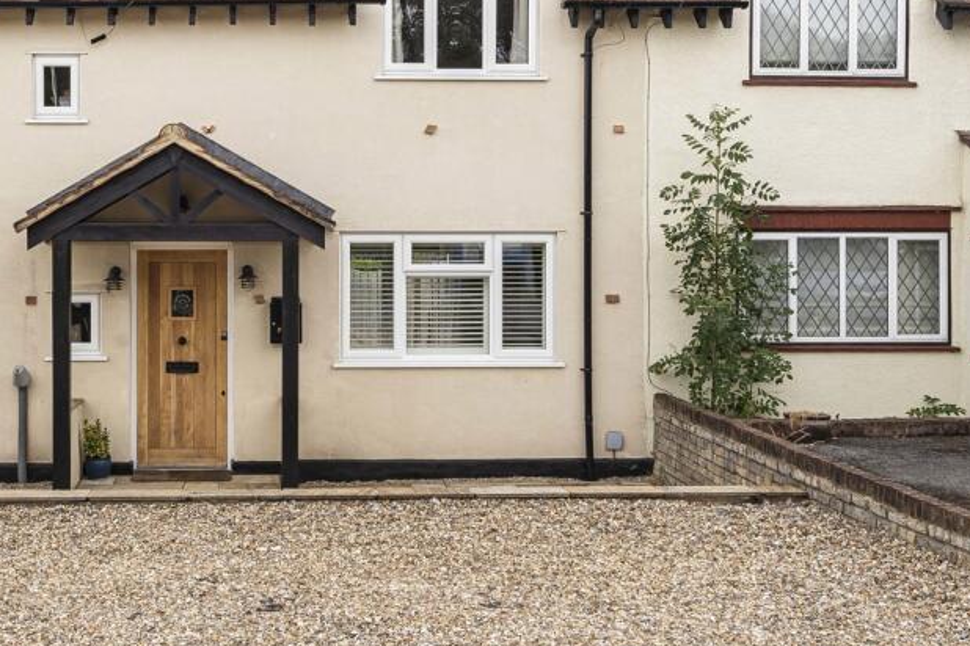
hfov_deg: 36.9
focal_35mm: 53
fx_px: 1428
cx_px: 289
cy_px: 148
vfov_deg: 25.2
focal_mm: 32
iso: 100
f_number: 10
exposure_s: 1/125
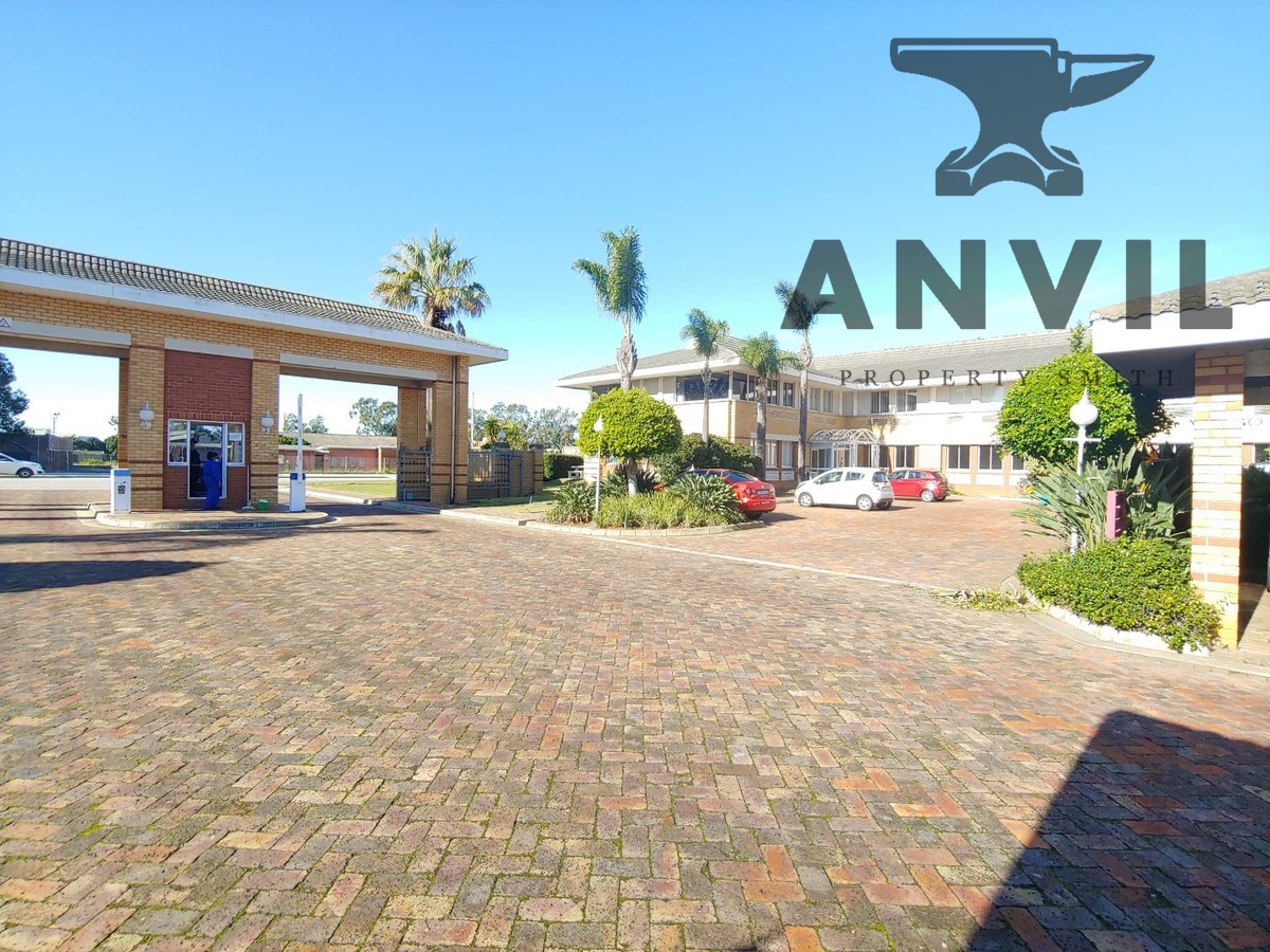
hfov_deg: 94.5
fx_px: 587
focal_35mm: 16
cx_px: 635
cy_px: 476
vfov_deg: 78.1
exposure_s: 1/202
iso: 50
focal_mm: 2.18
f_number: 1.9
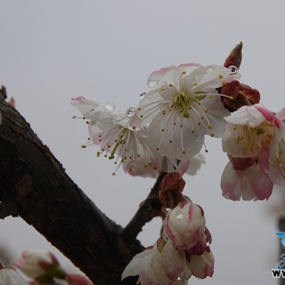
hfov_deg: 16.2
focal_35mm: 107
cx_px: 207
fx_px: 997
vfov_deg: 16.3
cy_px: 144
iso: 100
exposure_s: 1/400
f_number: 4
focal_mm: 29.69
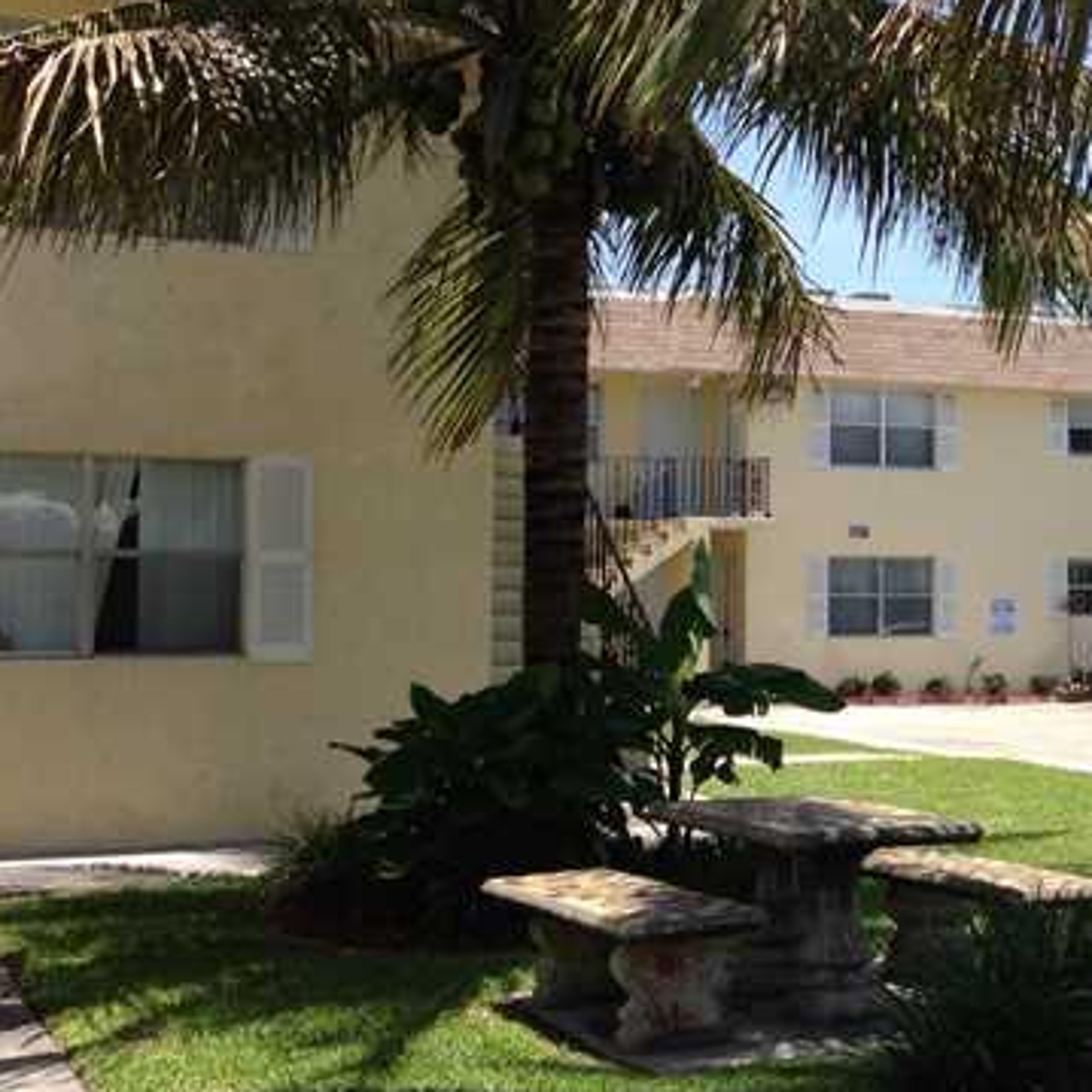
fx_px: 2320
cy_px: 605
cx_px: 995
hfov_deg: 25.6
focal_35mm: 65
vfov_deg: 26.5
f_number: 2.4
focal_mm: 4.13
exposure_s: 1/985
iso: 50
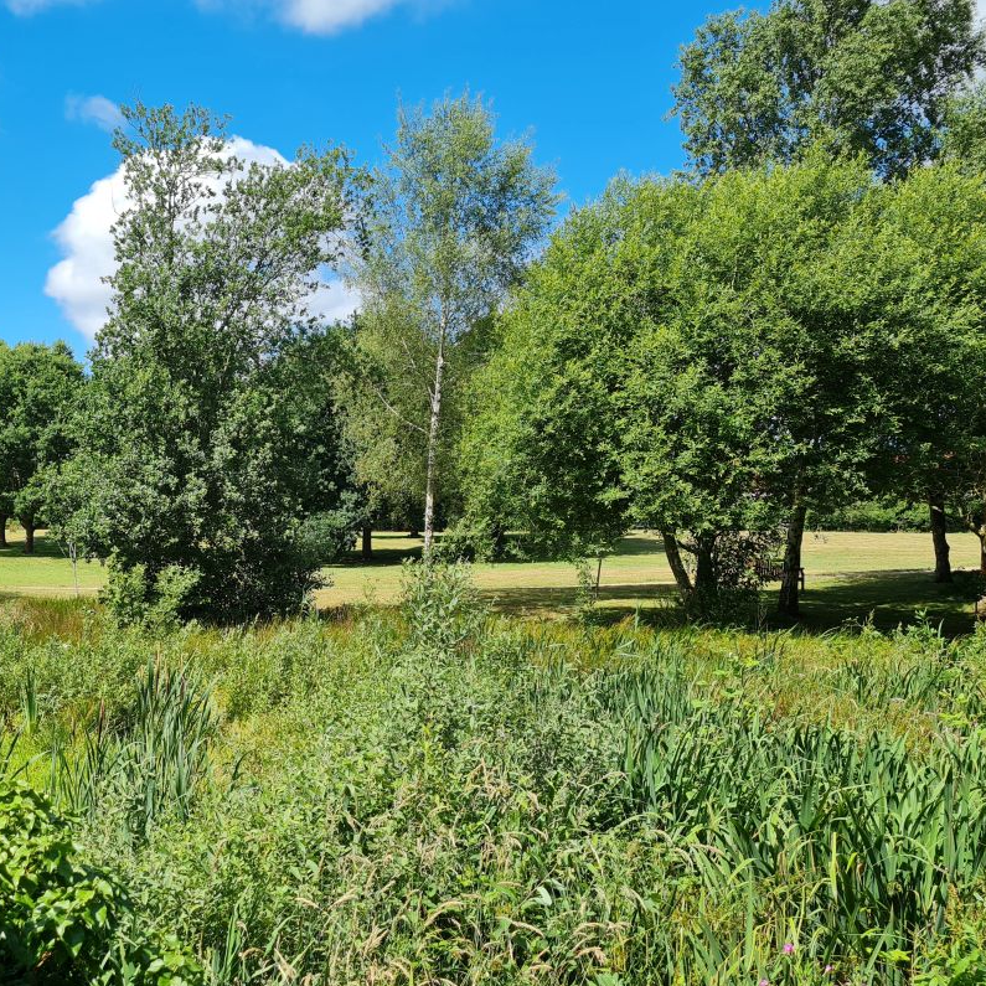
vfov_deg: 44.7
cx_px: 243
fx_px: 1192
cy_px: 594
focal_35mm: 37
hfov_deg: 43.4
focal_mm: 5.4
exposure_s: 1/1644
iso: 50
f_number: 1.8
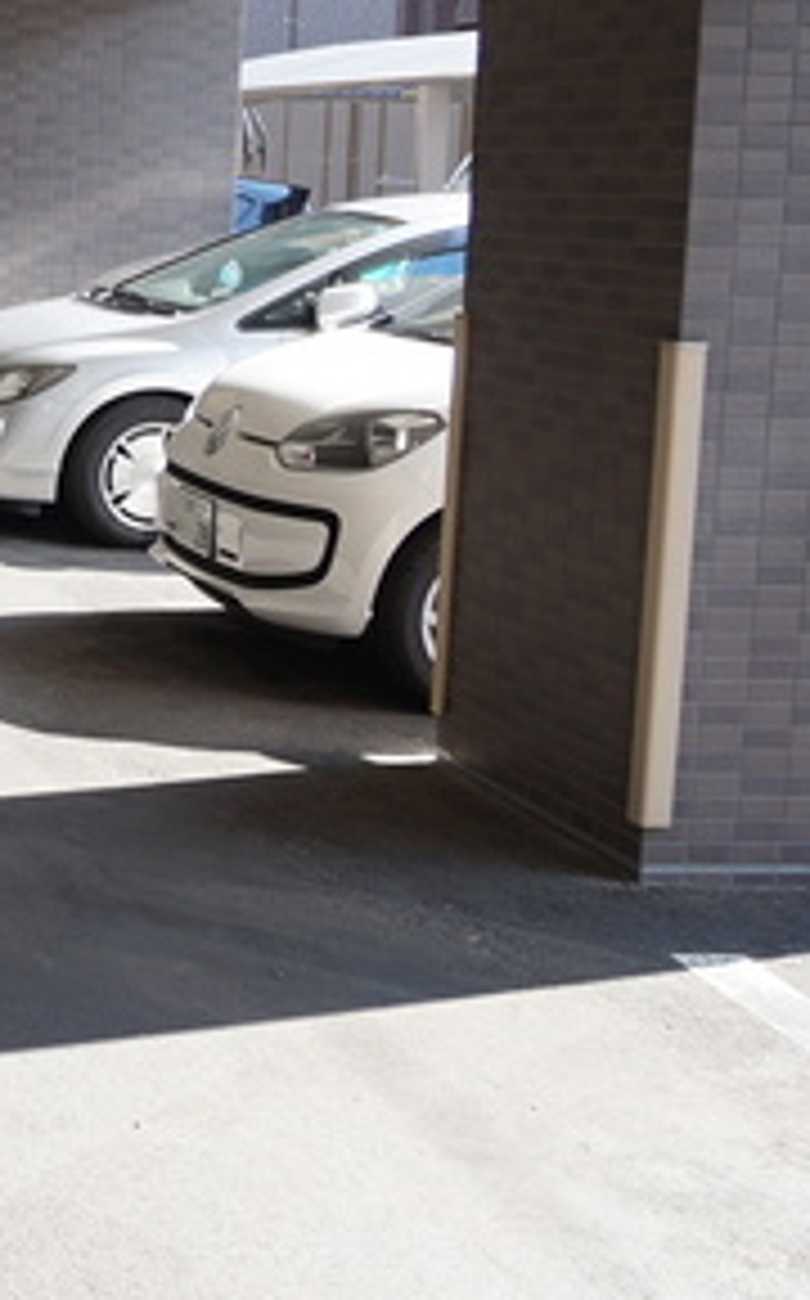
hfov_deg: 17.4
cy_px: 508
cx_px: -567
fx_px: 2227
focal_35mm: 63
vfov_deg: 32.4
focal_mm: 11
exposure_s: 1/80
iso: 100
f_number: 5
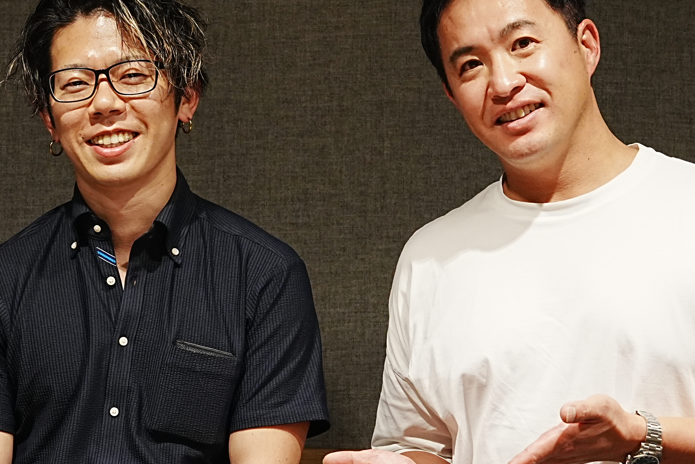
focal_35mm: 114
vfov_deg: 12.0
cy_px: 200
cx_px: 138
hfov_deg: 17.8
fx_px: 2204
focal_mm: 46.9
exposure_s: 1/40
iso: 1600
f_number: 7.1
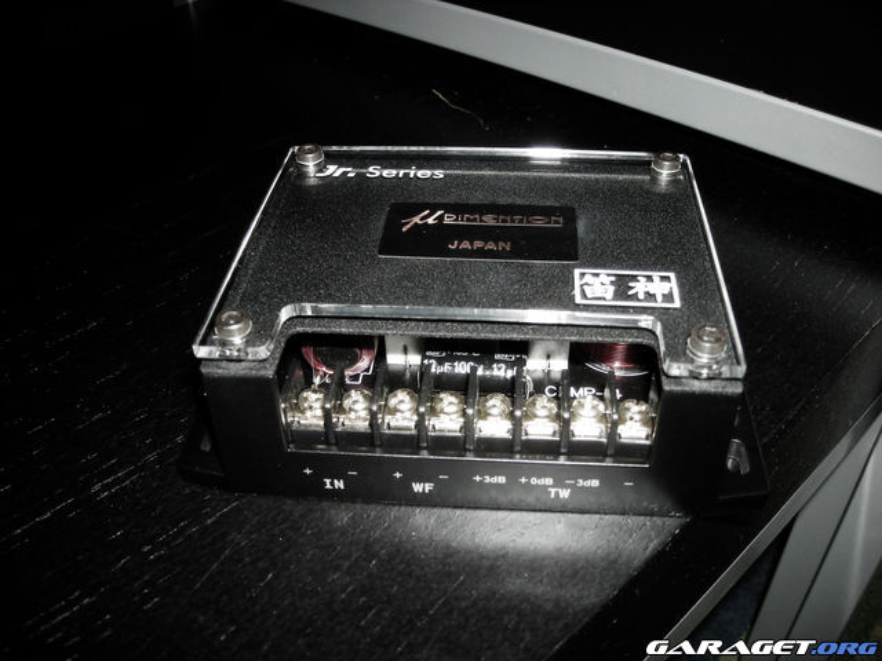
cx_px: 441
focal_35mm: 35
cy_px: 330
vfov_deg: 40.7
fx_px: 892
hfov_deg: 52.6
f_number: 2.8
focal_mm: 5.7
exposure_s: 1/60
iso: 50
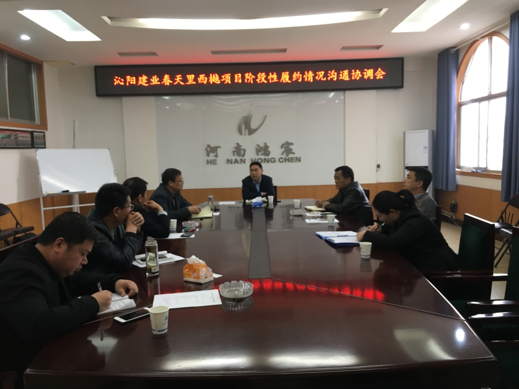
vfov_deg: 48.2
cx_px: 260
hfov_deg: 61.7
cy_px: 194
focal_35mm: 29
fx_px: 435
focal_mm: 4.15
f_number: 2.2
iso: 125
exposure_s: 1/33
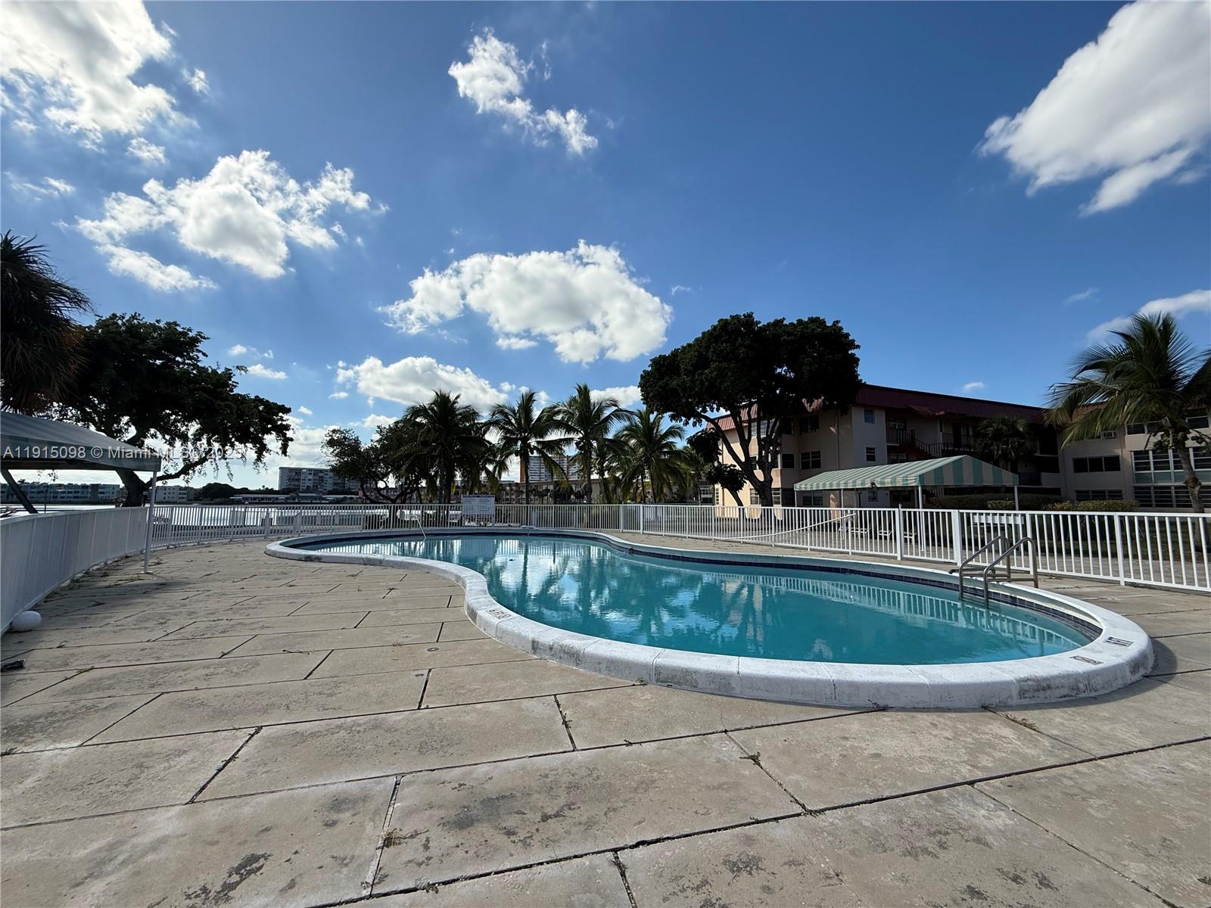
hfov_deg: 102.1
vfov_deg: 85.7
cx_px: 606
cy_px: 454
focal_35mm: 14
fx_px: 490
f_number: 2.2
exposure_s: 1/3125
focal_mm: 2.22
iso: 50
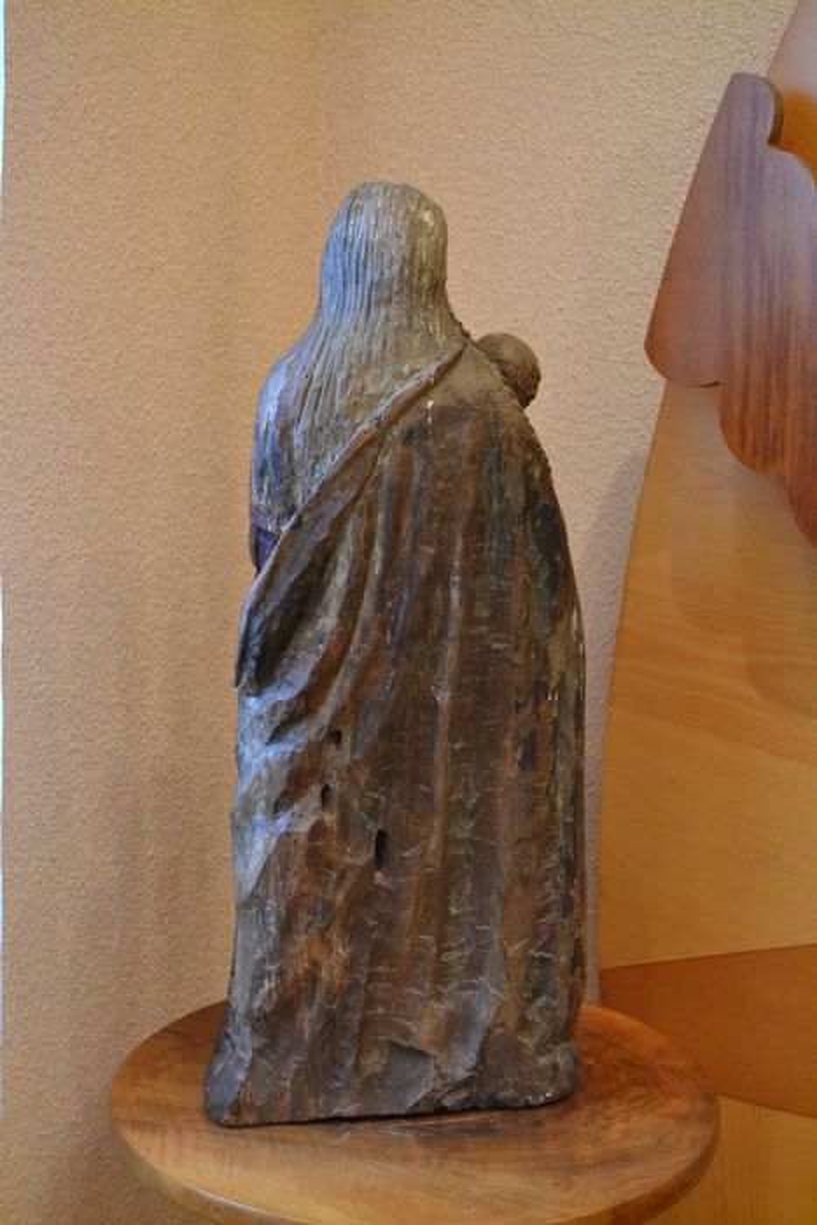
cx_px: 408
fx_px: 1633
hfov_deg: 28.1
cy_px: 612
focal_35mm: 48
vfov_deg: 41.1
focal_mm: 32
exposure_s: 1/25
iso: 3200
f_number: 4.8
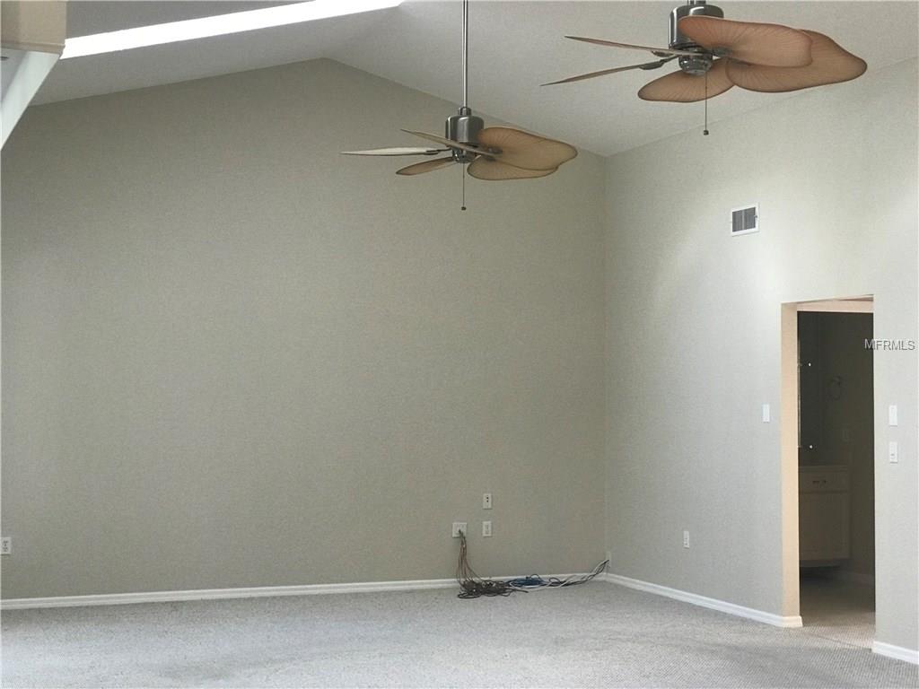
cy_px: 344
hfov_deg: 33.8
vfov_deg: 25.7
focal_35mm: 57
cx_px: 460
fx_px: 1513
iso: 250
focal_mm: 6.6
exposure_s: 1/60
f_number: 2.8
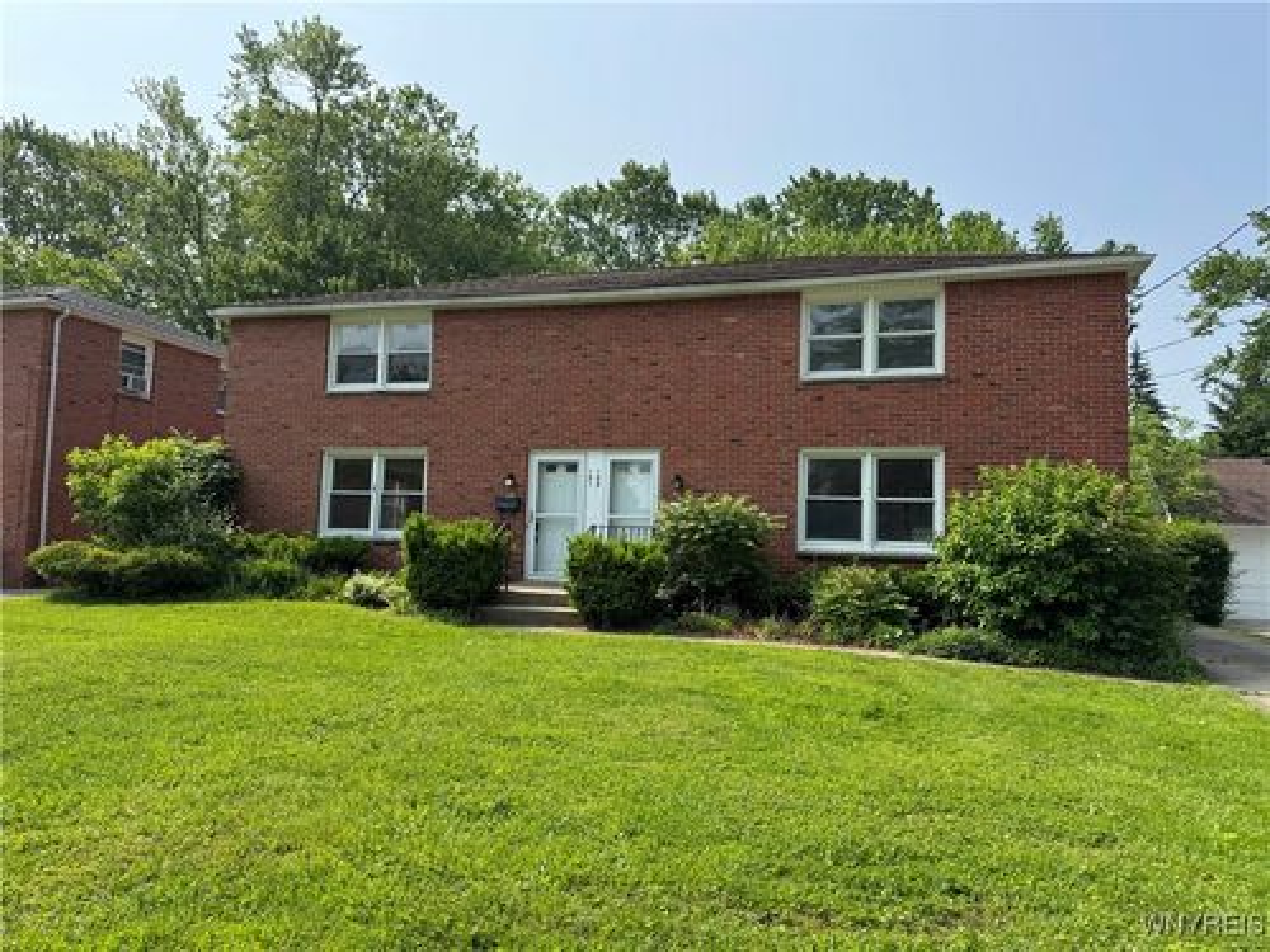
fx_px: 881
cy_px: 476
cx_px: 635
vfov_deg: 56.8
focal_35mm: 24
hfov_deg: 71.6
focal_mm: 6.76
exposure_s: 1/2604
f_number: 1.78
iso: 80
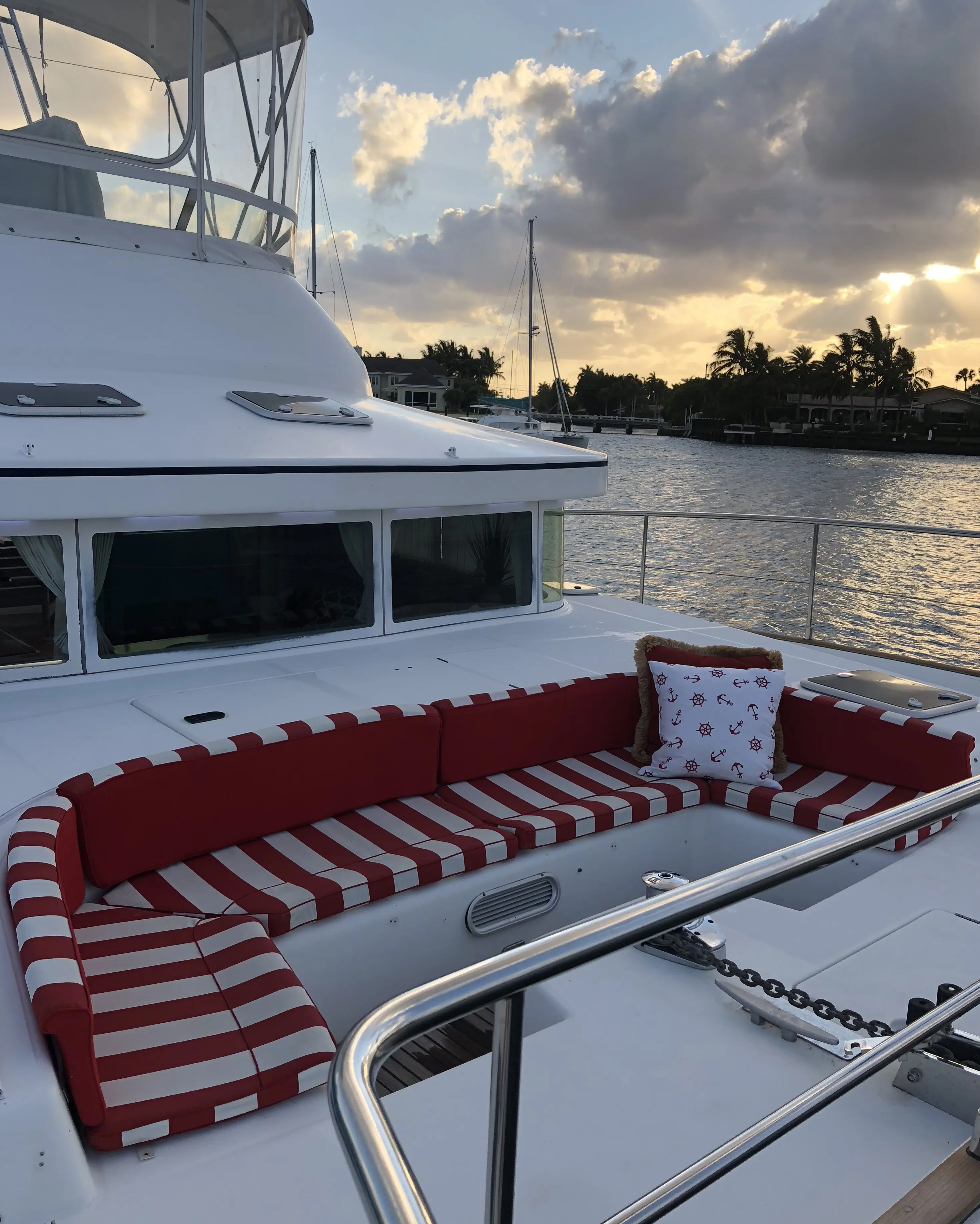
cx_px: 488
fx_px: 1088
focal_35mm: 30
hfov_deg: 48.5
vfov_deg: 58.7
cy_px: 650
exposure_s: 1/906
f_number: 1.8
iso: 20
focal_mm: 3.99
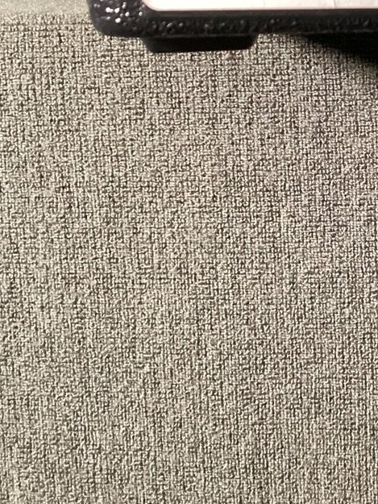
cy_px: 69
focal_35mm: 75
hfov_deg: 18.2
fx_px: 1092
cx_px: 504
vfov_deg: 25.3
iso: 400
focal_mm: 3.3
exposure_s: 1/50
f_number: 2.4
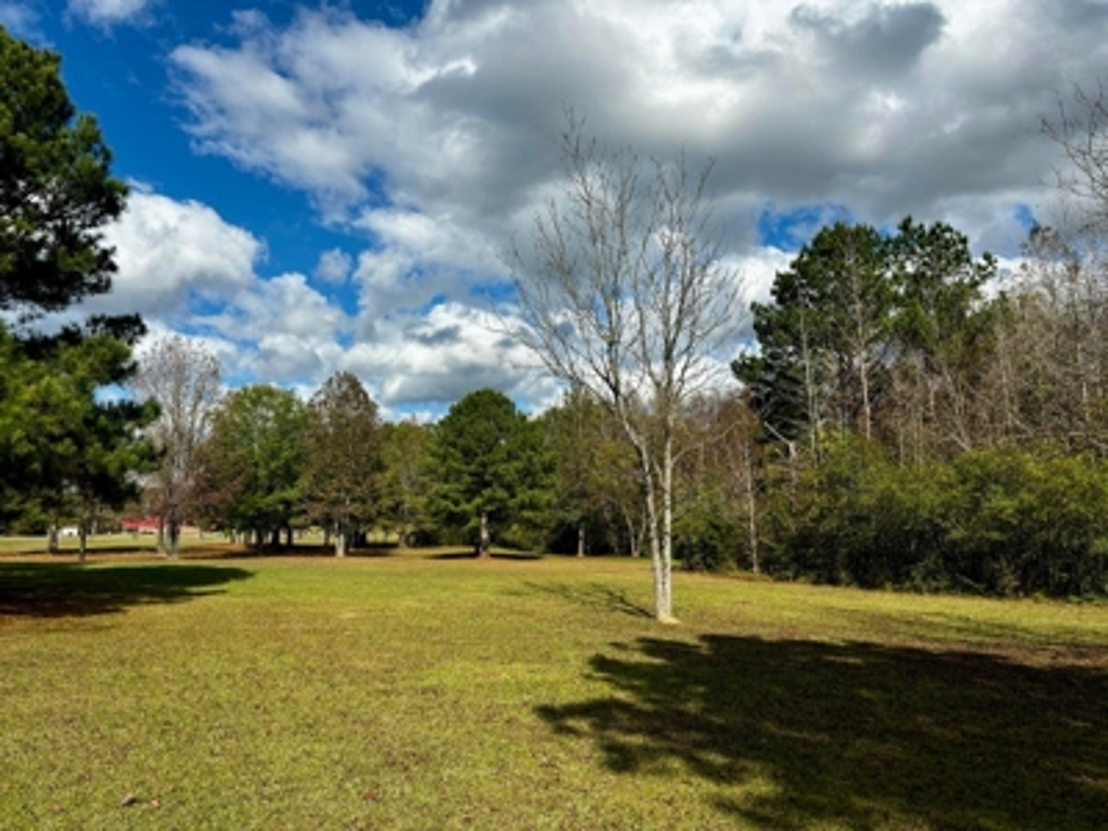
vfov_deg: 53.1
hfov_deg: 67.3
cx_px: 554
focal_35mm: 26
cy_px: 416
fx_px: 832
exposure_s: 1/4630
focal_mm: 5.96
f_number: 1.6
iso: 50
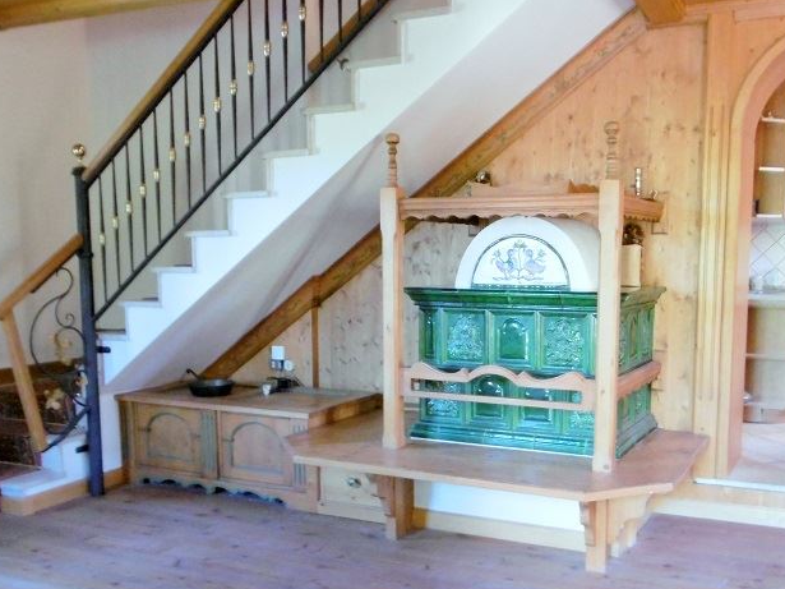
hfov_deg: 51.0
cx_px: 468
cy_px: 376
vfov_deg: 39.3
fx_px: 816
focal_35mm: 36
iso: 400
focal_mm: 4.3
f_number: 3.1
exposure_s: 1/10
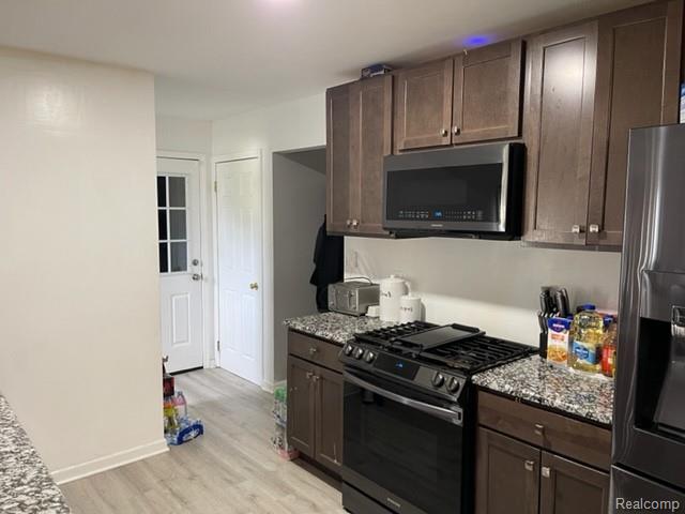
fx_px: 515
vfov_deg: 53.1
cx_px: 342
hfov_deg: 67.3
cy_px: 257
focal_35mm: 26
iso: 160
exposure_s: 1/43
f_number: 1.6
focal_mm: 5.1
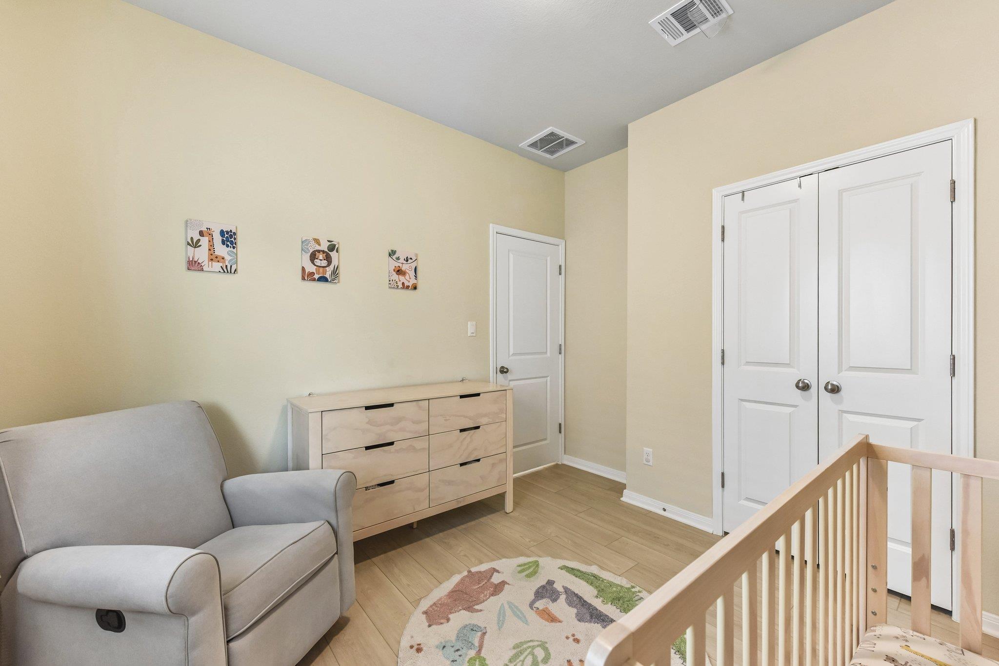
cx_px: 500
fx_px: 388
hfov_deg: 104.3
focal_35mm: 14
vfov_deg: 81.2
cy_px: 333
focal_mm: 14
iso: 900
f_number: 8
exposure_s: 1/15
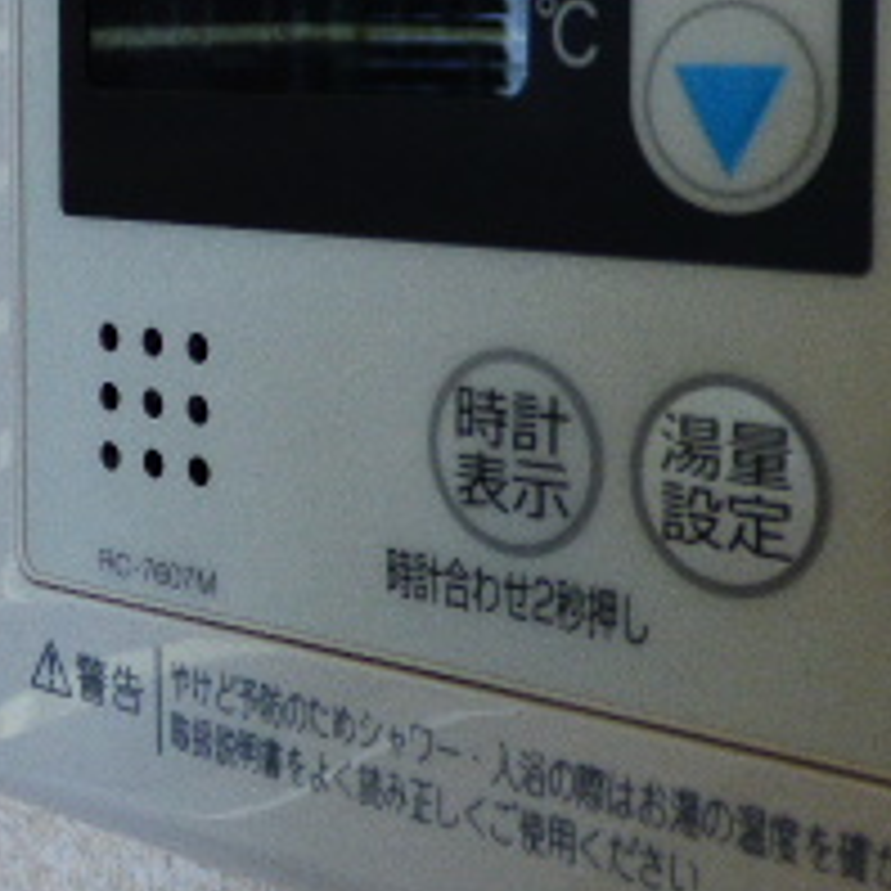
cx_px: 576
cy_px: 148
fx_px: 1660
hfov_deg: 29.9
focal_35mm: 57
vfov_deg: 29.2
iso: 125
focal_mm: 3.58
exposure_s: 1/60
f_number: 2.8
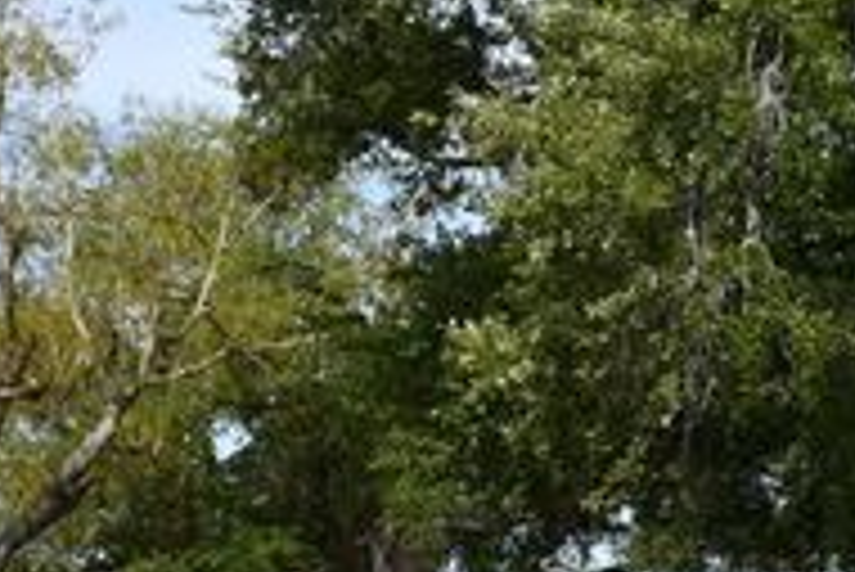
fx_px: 3518
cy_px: 572
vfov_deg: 9.2
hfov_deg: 13.7
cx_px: 864
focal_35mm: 148
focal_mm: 22
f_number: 8
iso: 100
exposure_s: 1/250
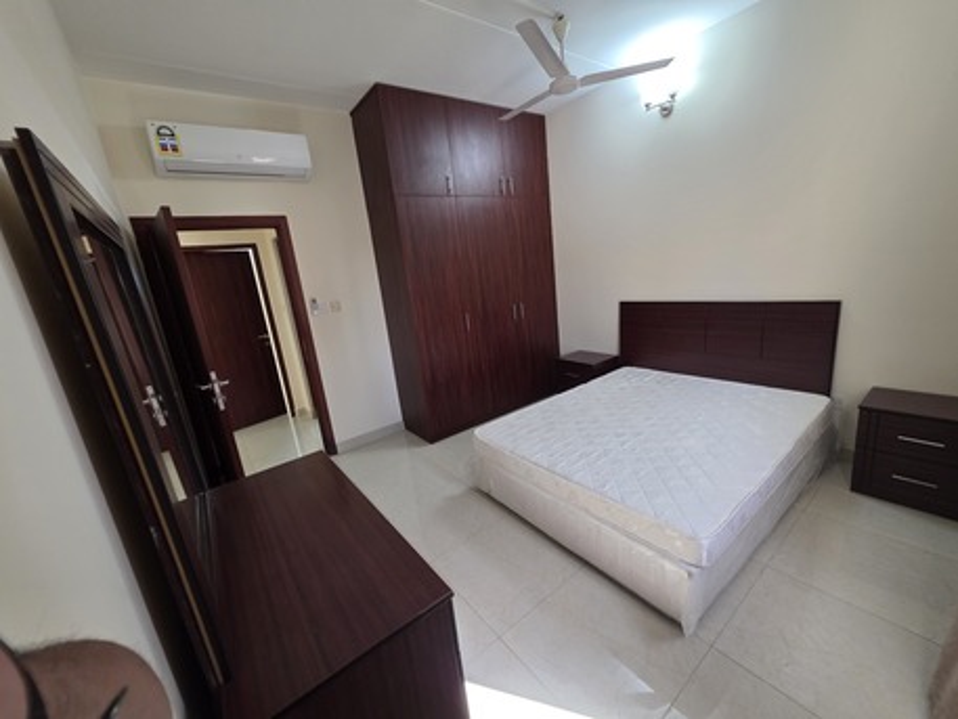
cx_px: 479
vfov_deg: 89.9
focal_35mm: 13
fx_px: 360
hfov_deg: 106.2
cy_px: 360
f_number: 1.9
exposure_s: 1/60
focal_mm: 2.2
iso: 250
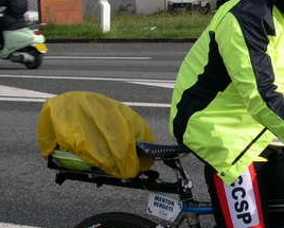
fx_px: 698
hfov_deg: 22.2
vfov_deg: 18.5
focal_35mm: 83
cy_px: 108
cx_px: 281
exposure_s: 1/218
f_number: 7.6
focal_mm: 8
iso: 100
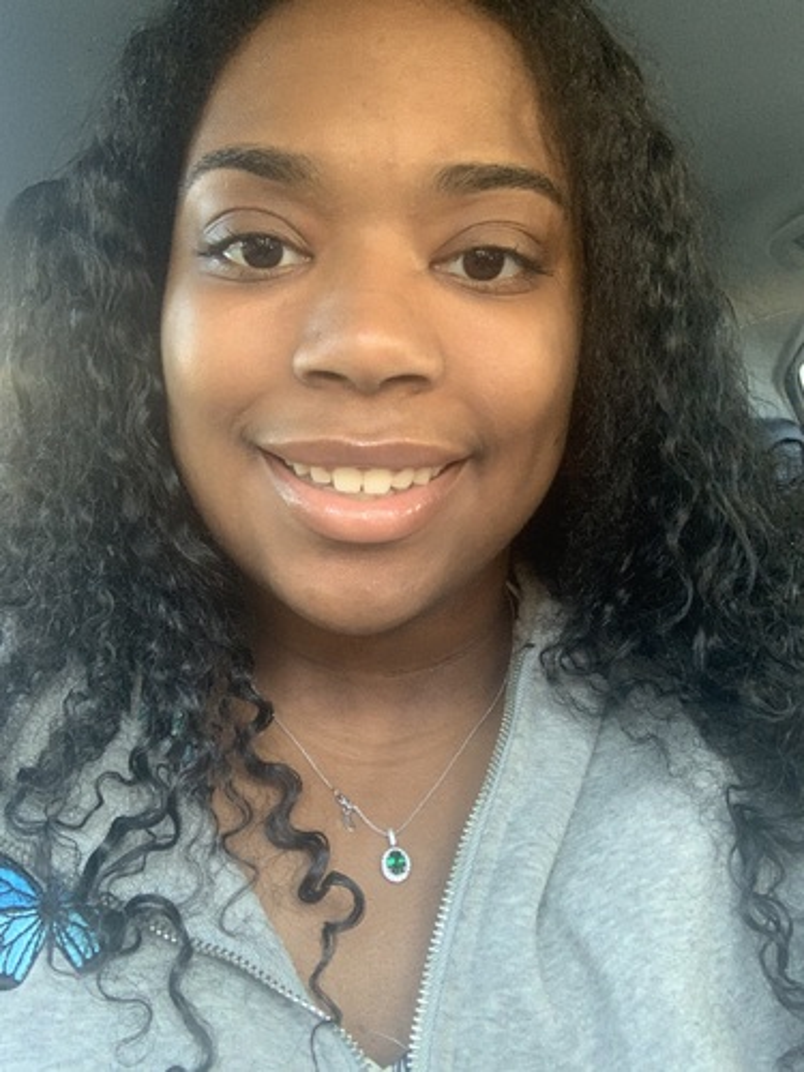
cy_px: 536
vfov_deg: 56.8
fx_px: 991
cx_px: 402
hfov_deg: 44.2
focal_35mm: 32
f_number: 2.2
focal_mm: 2.87
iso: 320
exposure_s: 1/40
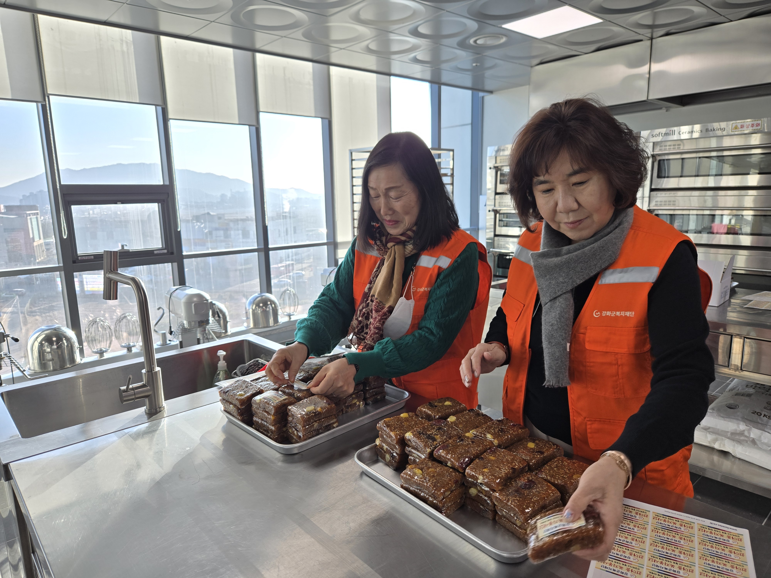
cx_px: 386
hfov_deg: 73.9
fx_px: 512
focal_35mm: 23
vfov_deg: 58.9
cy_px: 289
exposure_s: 1/178
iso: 25
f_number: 1.8
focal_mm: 5.4
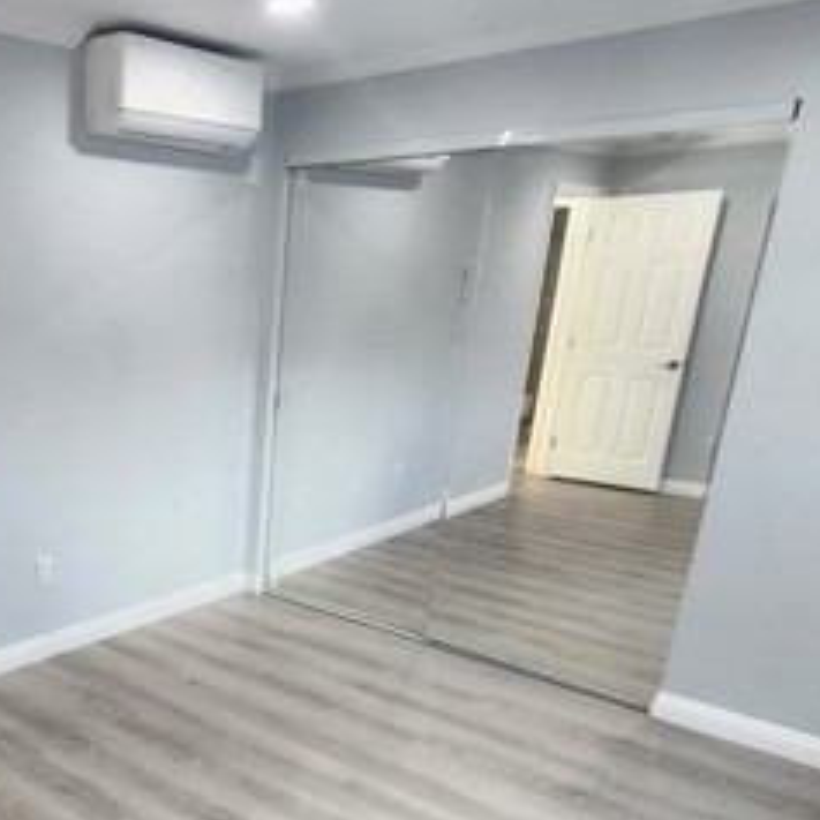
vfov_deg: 51.1
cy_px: 574
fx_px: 831
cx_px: 62
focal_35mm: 31
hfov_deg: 46.7
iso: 250
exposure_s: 1/60
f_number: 2.2
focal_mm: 2.2
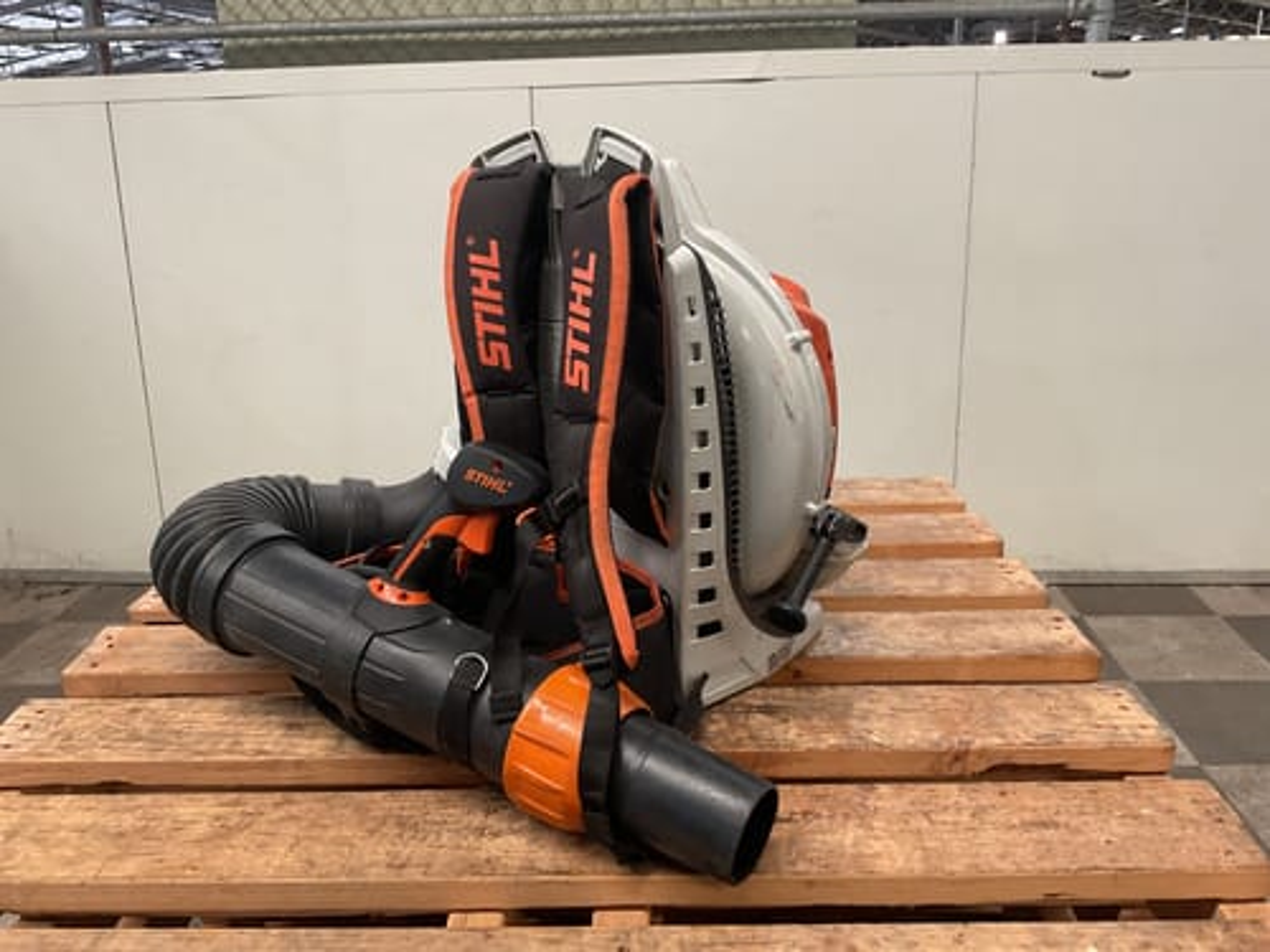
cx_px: 635
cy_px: 476
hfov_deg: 61.7
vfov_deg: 48.2
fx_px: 1064
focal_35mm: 29
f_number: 1.8
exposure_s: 1/60
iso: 125
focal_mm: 3
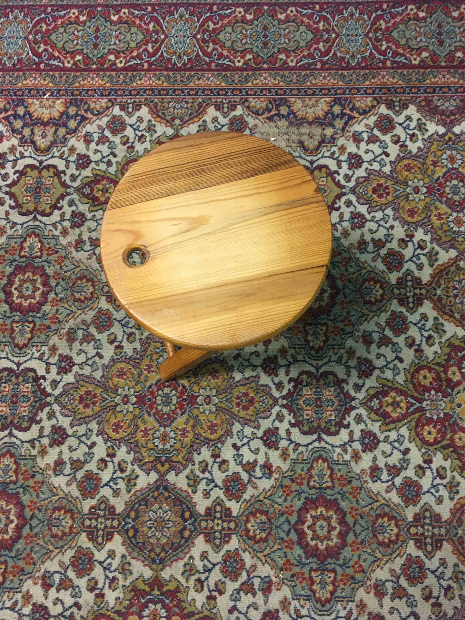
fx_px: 519
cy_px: 310
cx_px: 232
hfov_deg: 48.2
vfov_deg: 61.7
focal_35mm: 29
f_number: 2.2
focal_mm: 4.15
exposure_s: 1/25
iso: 200
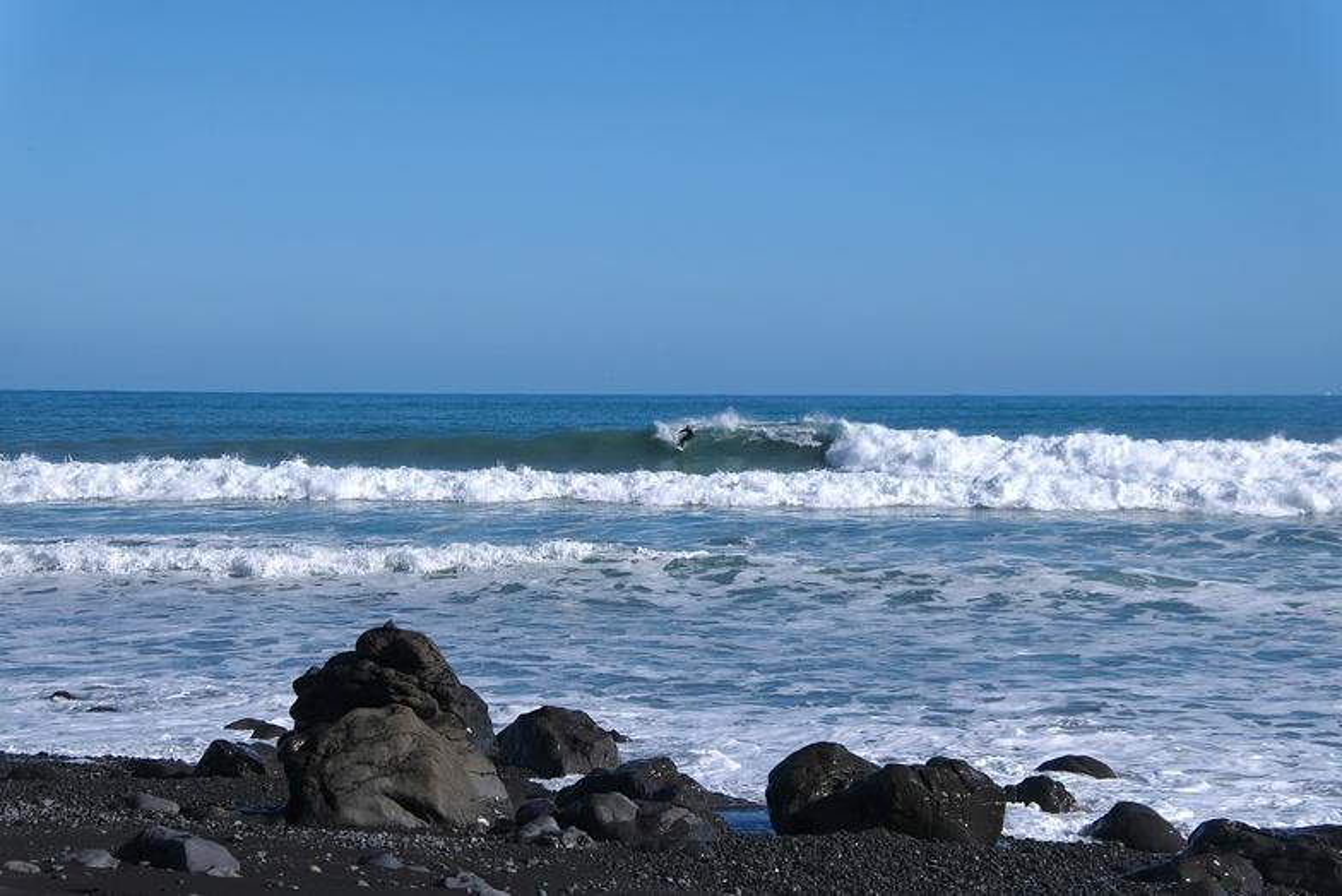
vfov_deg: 18.2
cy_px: 448
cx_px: 671
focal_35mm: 75
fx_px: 2796
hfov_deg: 27.0
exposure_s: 1/3200
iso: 200
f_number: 6.3
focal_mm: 50
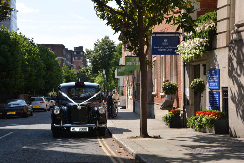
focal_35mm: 82
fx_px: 559
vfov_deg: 16.6
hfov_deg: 24.6
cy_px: 82
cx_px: 122
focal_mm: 55
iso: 100
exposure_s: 1/200
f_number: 11
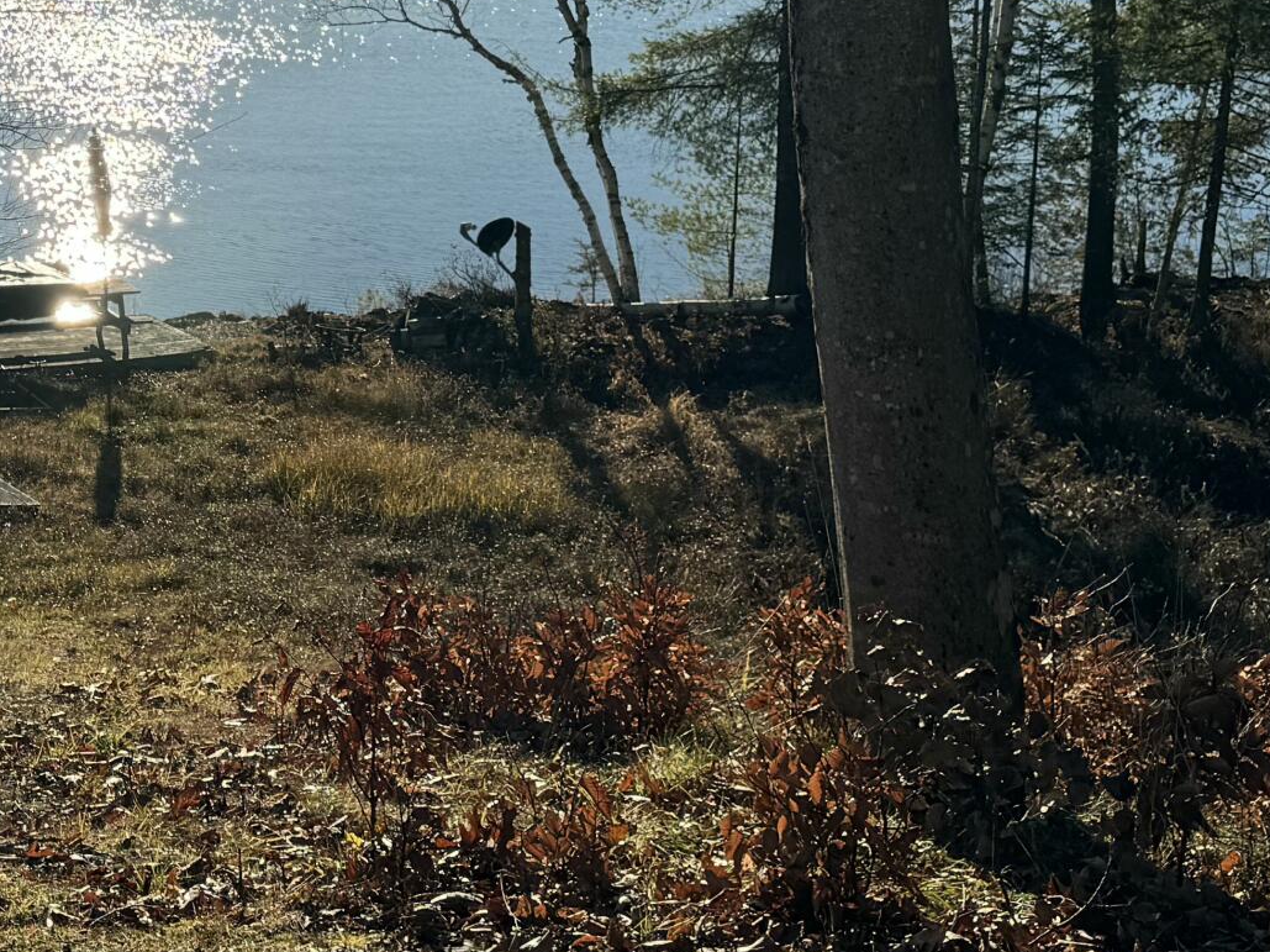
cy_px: 68
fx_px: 2567
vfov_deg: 20.5
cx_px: 110
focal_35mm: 70
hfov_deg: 26.8
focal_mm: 6.76
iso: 80
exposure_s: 1/6410
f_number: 1.78
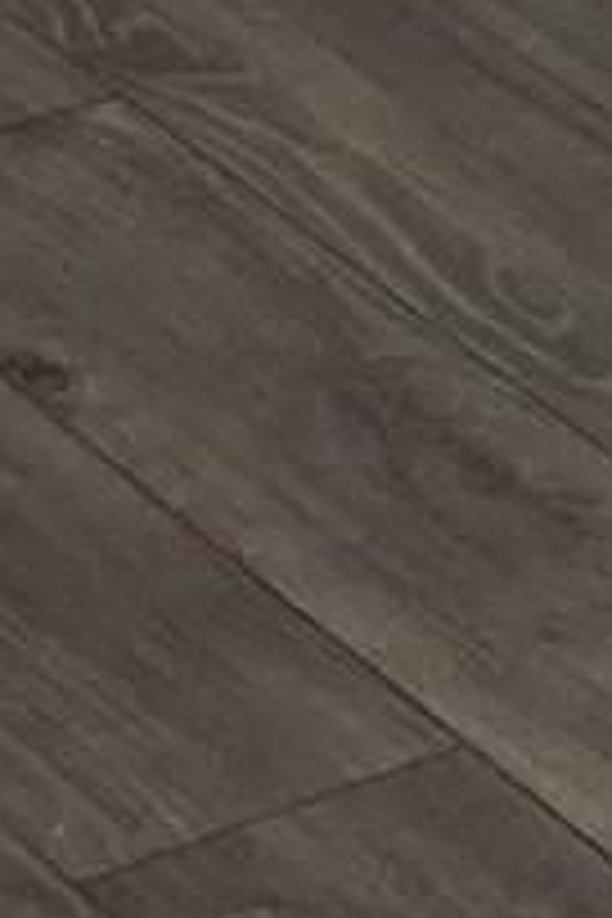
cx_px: 1611
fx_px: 7445
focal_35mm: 292
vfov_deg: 6.6
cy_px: -1552
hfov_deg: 4.6
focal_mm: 3.99
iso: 80
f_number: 1.8
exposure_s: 1/60
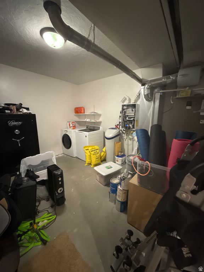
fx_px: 110
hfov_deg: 85.7
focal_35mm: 14
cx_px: 102
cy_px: 136
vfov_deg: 102.1
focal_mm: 2.22
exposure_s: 1/60
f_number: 2.2
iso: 1250
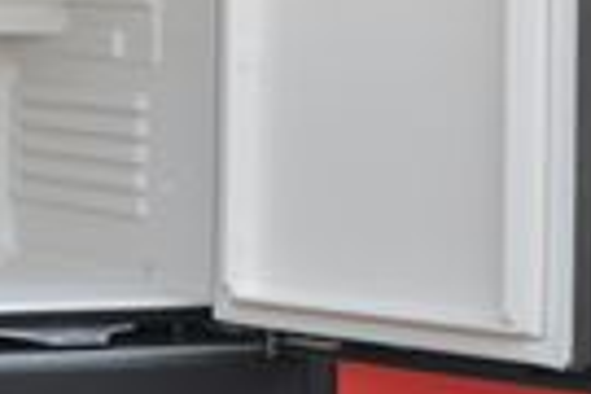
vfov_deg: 7.1
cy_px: -77
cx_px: -394
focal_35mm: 193
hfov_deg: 10.2
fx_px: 3168
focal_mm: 34
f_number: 5
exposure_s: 1/60
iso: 560
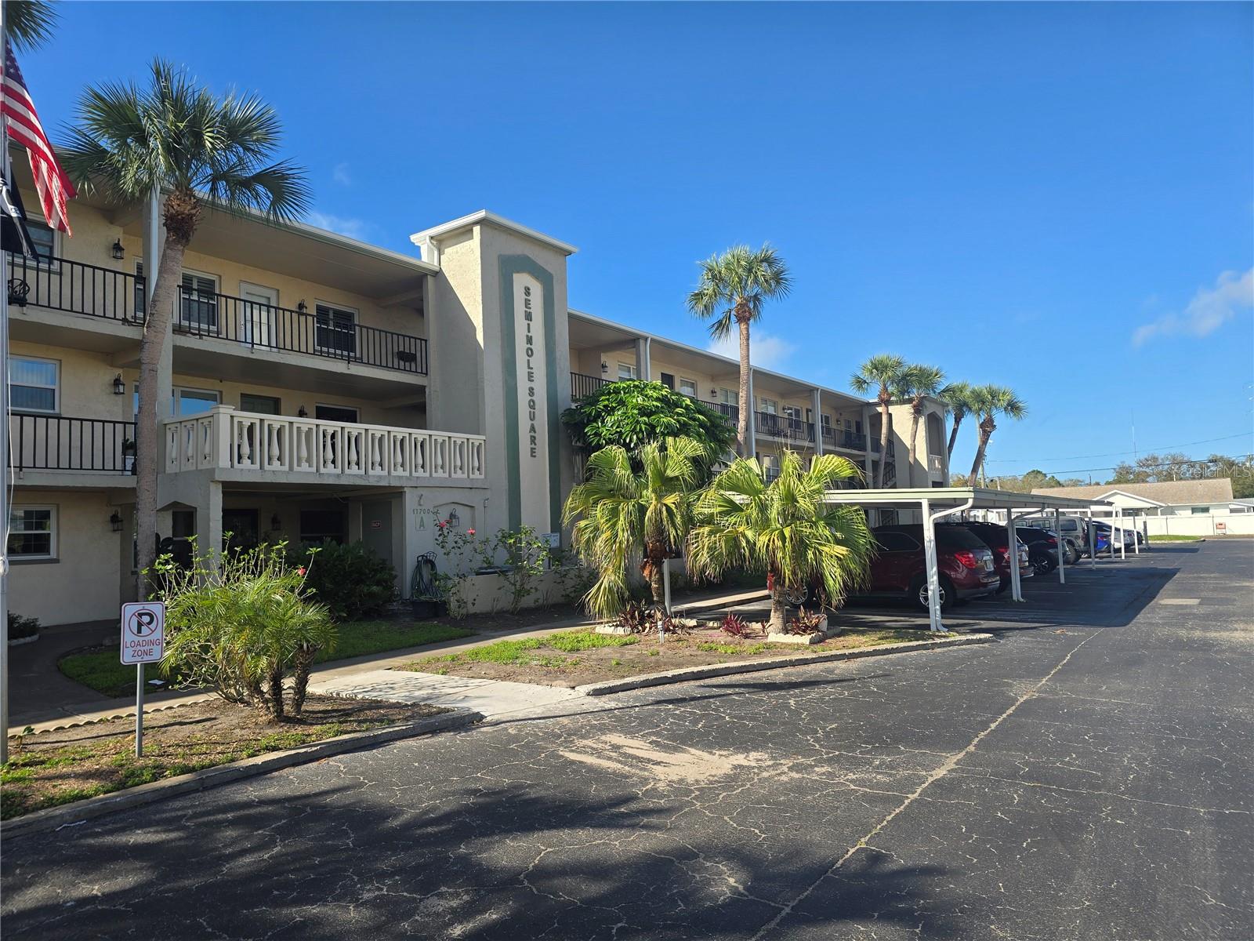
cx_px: 627
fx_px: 833
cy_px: 470
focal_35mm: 23
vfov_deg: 58.9
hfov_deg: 73.9
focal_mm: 6.3
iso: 12
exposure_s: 1/539
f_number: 1.7
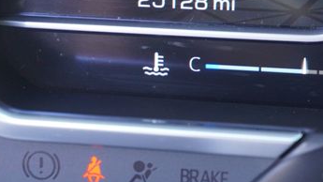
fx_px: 1224
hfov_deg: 15.0
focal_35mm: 143
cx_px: 185
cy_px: 46
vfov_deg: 8.5
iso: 1600
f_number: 5.6
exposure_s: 1/80
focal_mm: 49
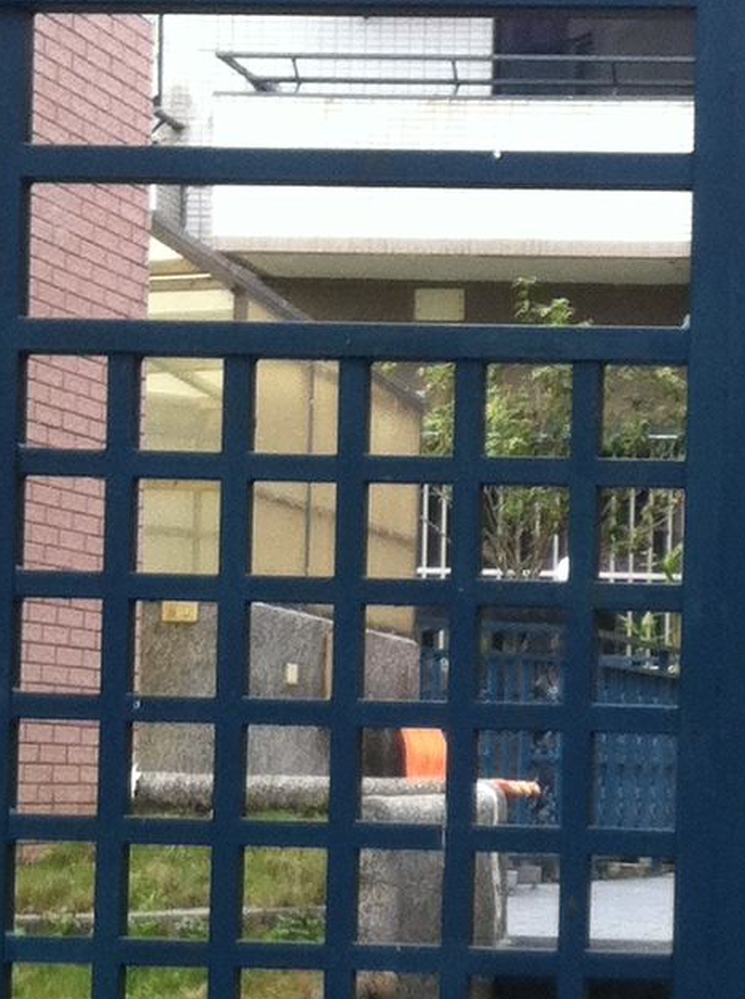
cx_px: 841
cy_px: 768
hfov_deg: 10.1
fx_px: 4175
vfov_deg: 13.6
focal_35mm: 145
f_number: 2.8
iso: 80
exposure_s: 1/198
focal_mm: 3.85
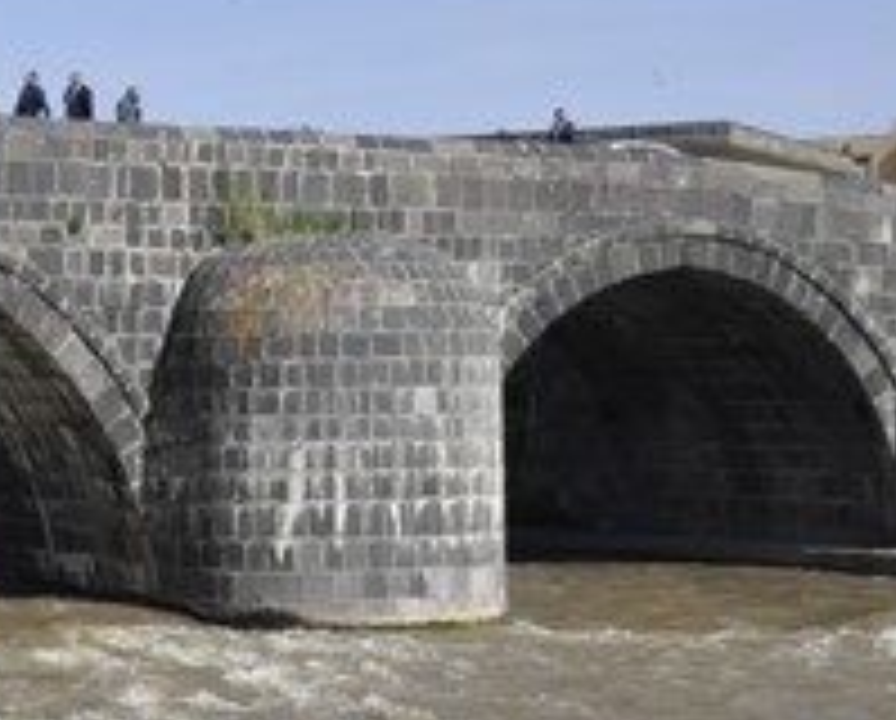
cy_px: 184
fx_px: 2923
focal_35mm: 110
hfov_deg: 16.1
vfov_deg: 14.0
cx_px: -405
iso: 800
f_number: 14
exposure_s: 1/800
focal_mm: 24
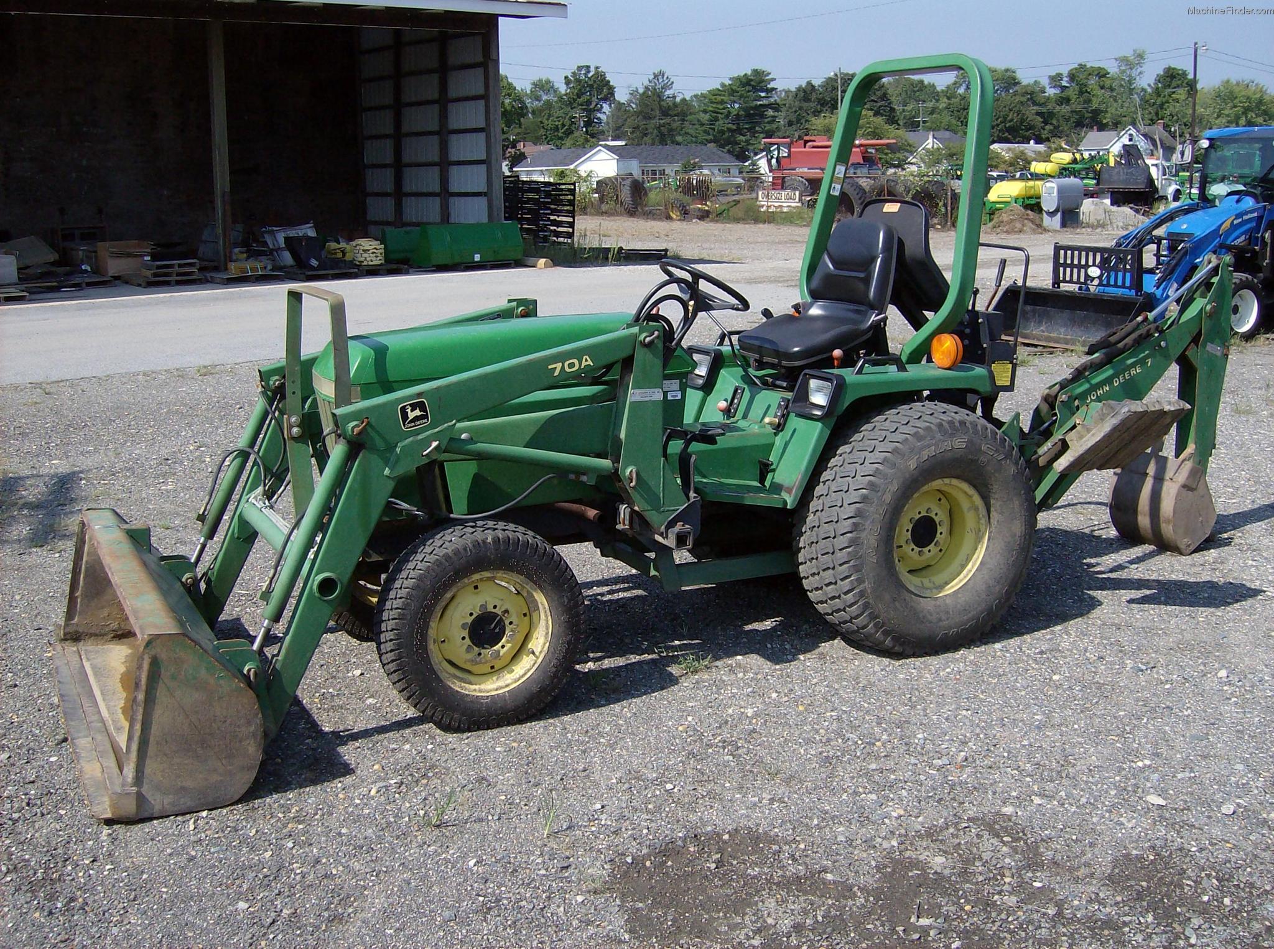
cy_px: 474
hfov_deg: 51.5
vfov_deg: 39.5
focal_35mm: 36
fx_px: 1322
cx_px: 637
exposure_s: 1/760
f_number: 4.7
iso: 100
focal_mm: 6
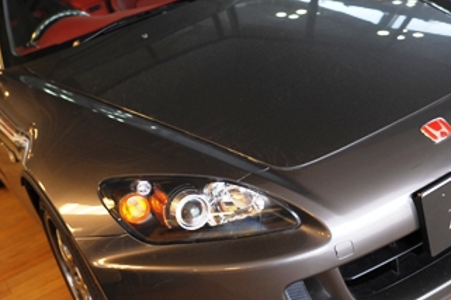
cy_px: 128
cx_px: 257
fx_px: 727
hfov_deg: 34.4
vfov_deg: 23.4
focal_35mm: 58
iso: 400
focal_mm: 31
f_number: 2.8
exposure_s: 1/25
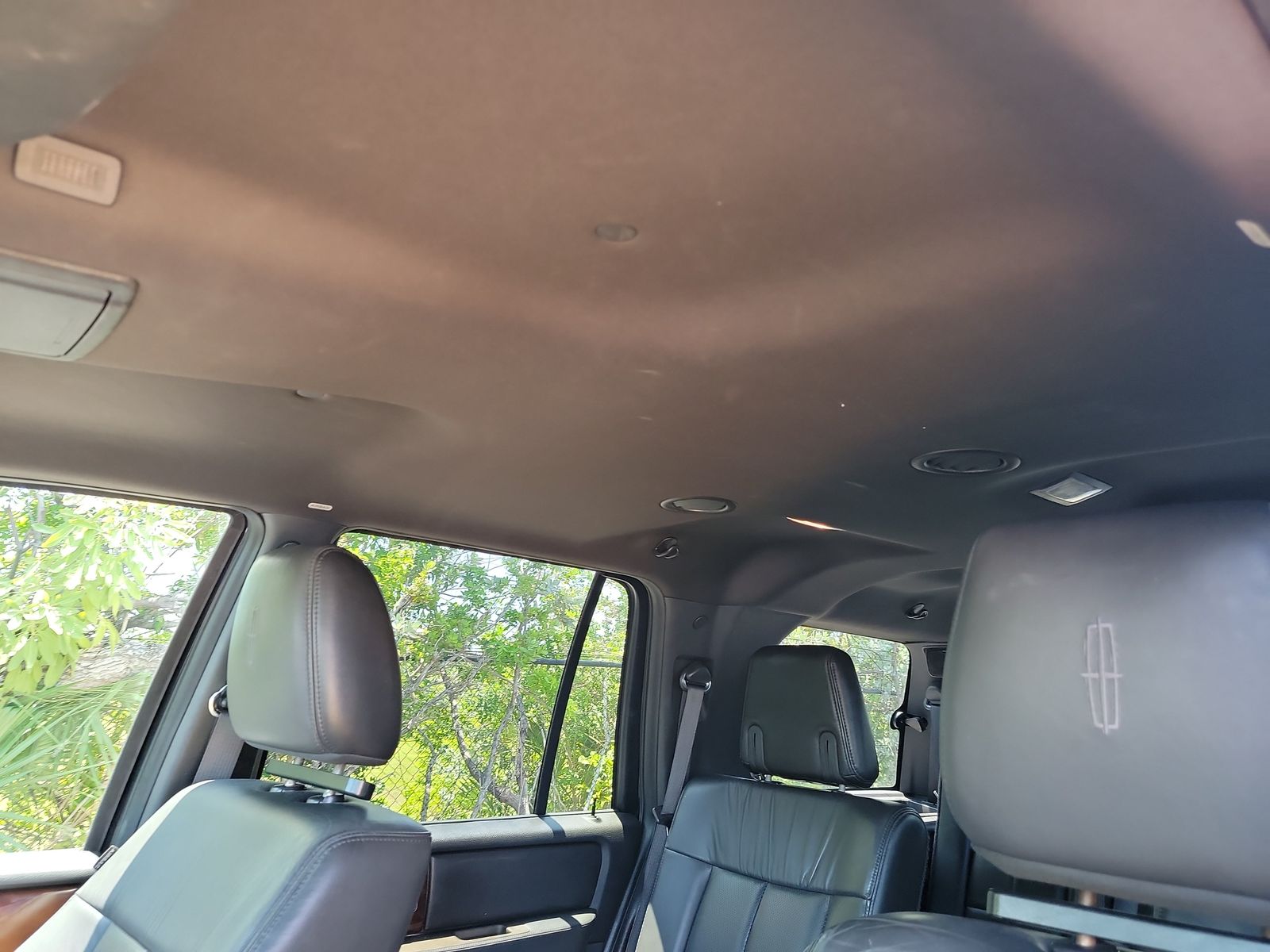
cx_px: 635
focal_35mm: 24
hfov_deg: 71.6
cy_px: 476
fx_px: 881
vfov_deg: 56.8
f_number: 1.8
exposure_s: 1/59
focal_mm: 6.7
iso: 375
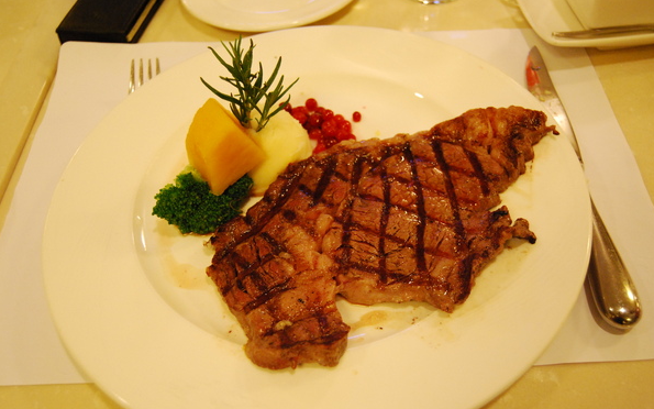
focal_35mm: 36
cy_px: 218
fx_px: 633
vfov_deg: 35.8
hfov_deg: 54.6
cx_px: 328
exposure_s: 1/13
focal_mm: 23
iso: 1600
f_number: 3.8
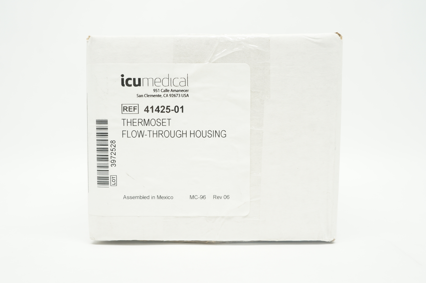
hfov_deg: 51.3
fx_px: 443
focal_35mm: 38
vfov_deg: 35.4
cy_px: 142
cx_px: 213
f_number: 10
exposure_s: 1/15
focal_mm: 25
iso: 400
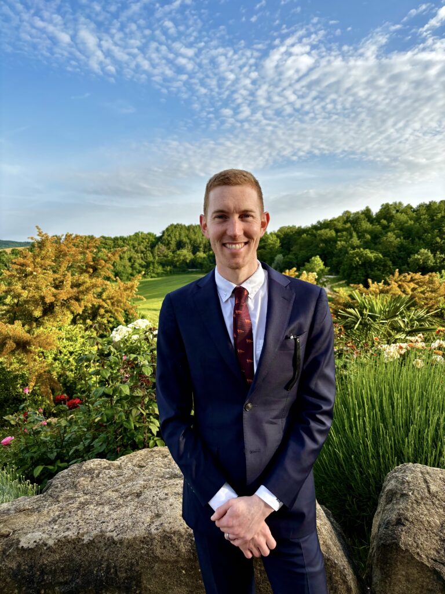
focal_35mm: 26
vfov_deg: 67.3
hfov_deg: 53.1
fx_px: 446
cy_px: 297
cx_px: 222
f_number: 1.6
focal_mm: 5.96
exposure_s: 1/1233
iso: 50
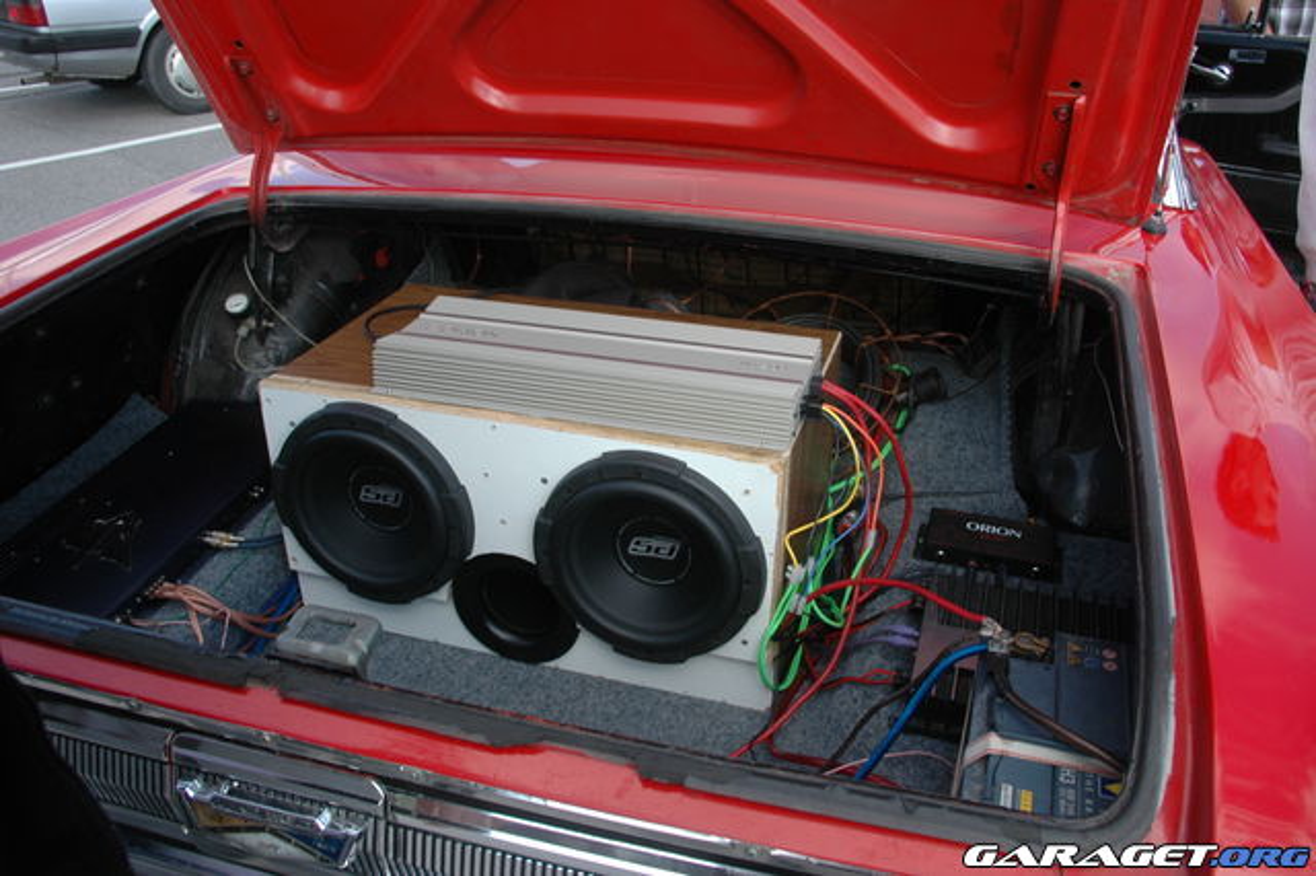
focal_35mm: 30
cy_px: 438
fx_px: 1096
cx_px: 658
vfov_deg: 43.6
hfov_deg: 62.0
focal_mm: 20
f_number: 7.1
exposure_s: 1/200
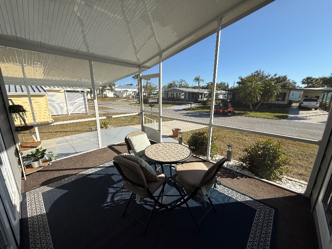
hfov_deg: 102.1
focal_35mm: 14
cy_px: 124
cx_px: 166
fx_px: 134
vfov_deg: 85.6
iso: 50
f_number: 2.2
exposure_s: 1/1399
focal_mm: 2.22
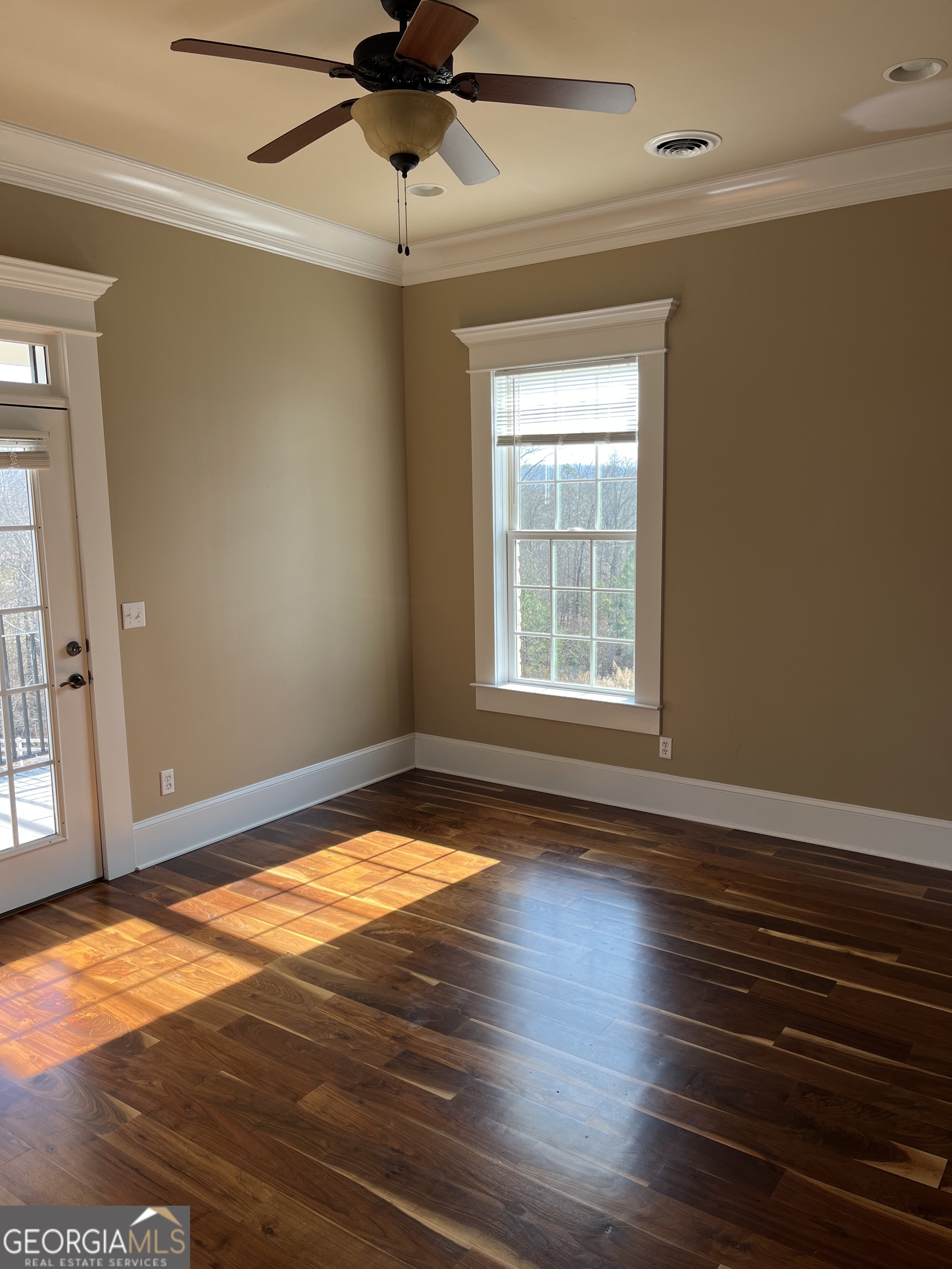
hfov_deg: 53.1
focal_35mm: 26
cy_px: 634
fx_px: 953
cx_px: 476
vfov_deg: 67.3
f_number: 1.6
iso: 40
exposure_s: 1/182
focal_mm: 5.1
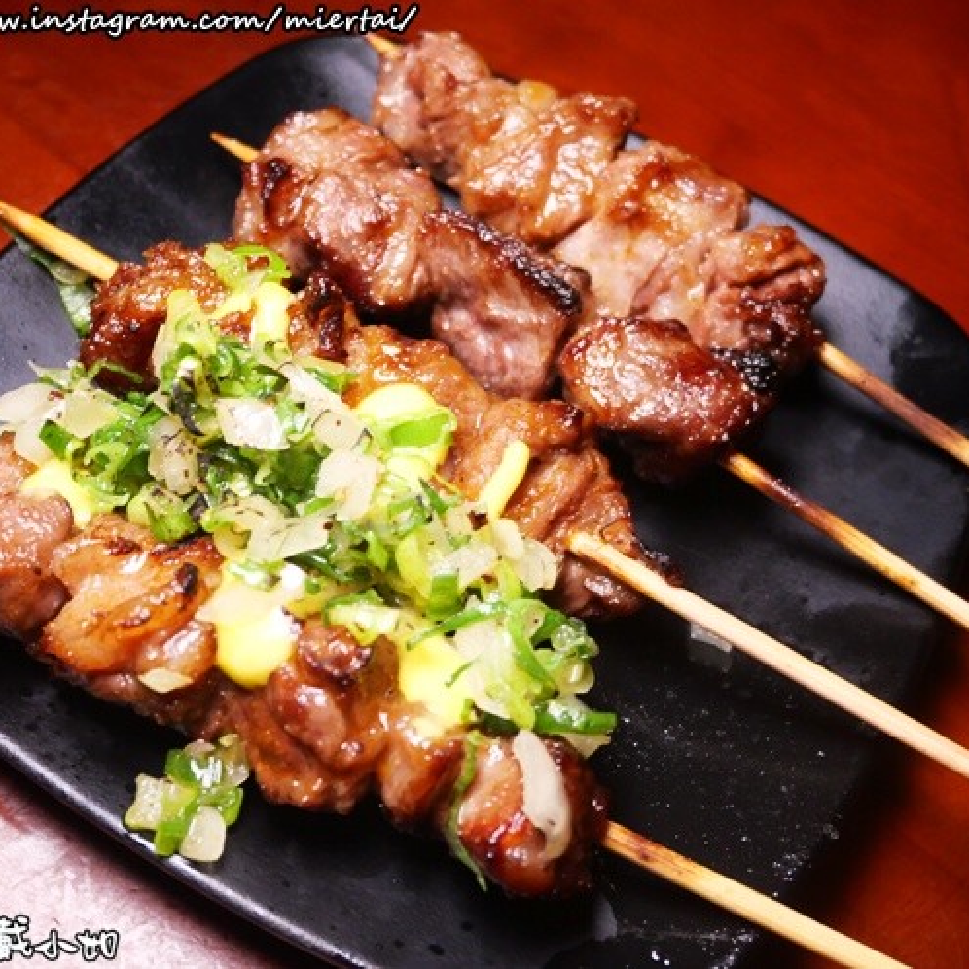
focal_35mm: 45
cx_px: 449
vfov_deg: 37.6
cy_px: 484
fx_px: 1425
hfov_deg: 37.5
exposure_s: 1/60
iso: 1600
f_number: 4.3
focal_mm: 19
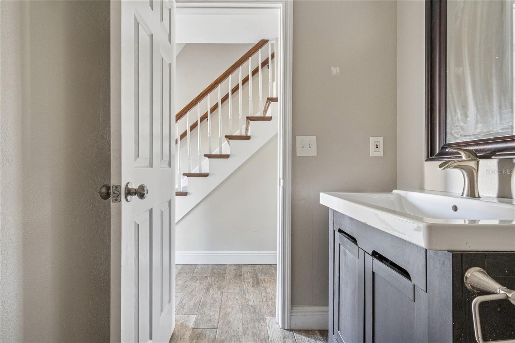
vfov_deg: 77.3
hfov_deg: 100.4
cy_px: 172
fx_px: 215
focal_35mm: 15
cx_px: 258
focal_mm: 10
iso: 640
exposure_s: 1/20
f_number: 7.1
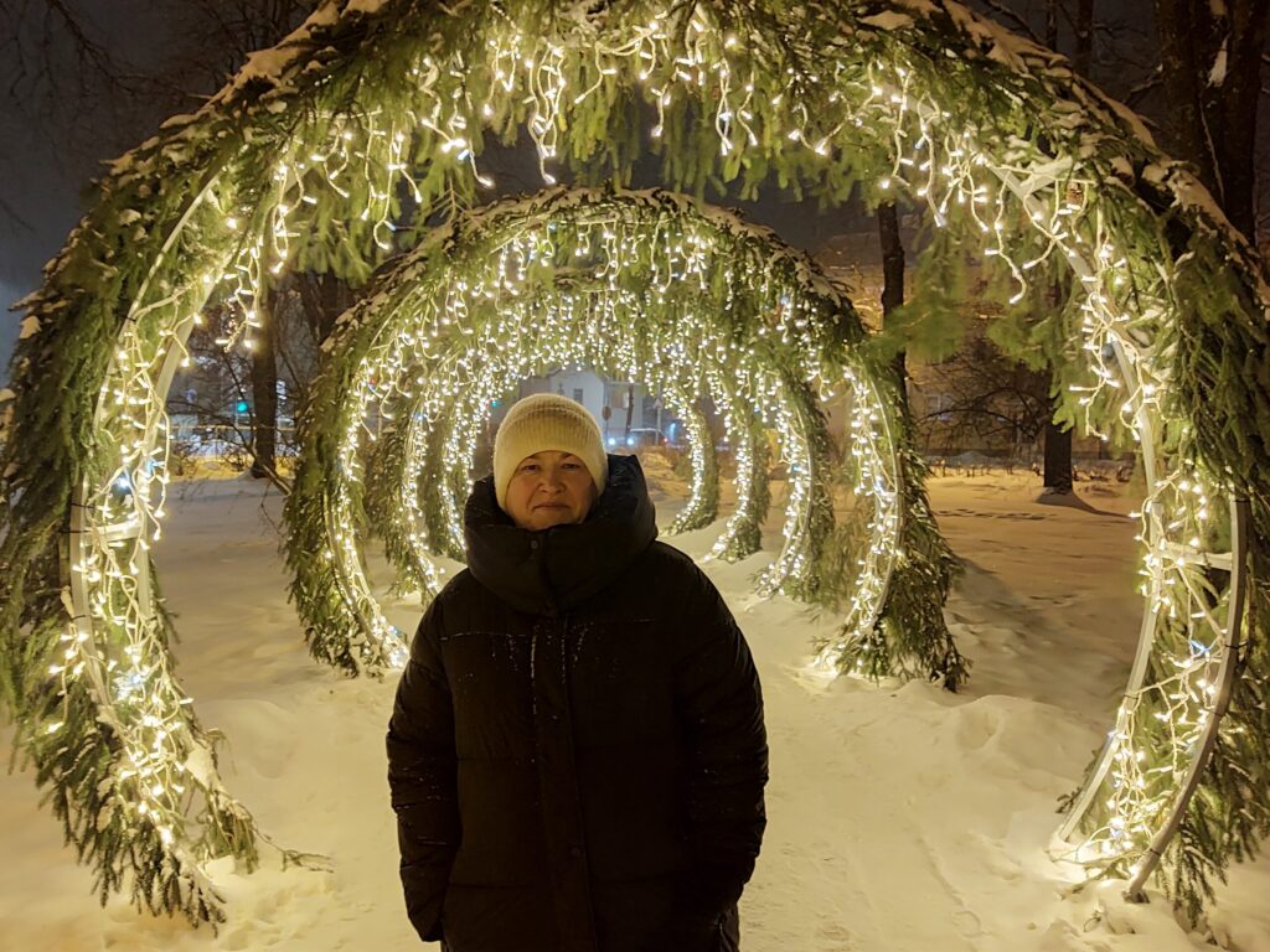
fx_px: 881
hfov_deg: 71.6
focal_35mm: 24
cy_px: 476
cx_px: 635
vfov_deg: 56.8
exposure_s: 1/14
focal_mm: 5.23
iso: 800
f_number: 1.8
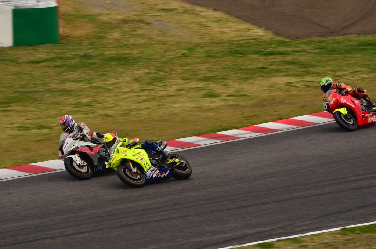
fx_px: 3283
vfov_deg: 4.3
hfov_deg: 6.6
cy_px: 124
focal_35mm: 315
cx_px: 188
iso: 100
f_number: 10
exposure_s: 1/250
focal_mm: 210
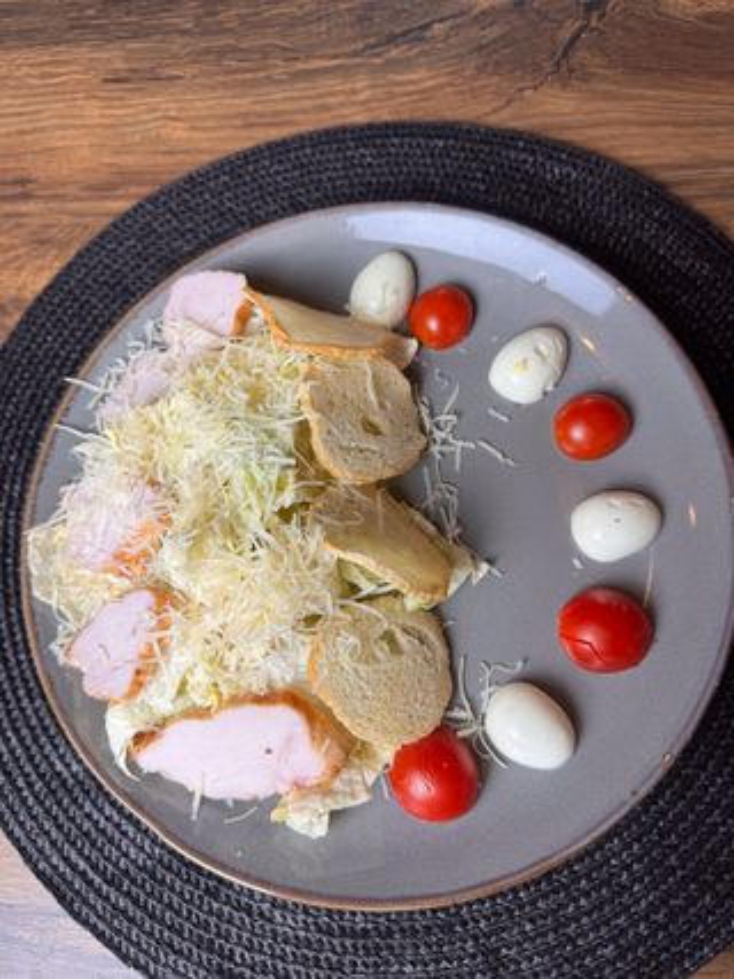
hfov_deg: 56.8
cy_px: 490
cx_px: 367
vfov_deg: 71.6
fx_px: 679
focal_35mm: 24
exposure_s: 1/100
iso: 64
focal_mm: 6.86
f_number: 1.78
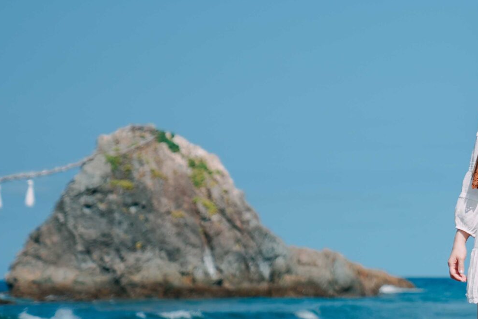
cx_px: 585
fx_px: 2137
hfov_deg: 12.4
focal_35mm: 161
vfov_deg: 8.5
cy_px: 118
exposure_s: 1/4000
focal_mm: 62
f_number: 2.8
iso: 100
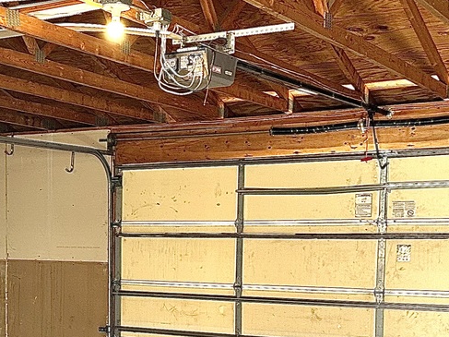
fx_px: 921
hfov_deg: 26.9
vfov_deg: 20.2
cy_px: 318
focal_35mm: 71
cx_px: 95
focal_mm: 6.86
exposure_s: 1/60
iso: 250
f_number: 1.78
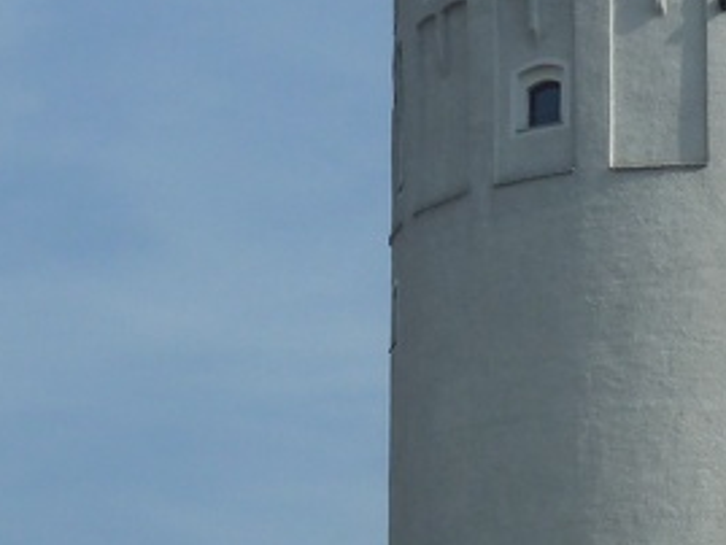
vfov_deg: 9.7
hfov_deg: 12.8
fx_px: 3210
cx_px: 661
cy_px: 294
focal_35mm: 153
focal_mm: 8.5
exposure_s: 1/500
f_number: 5.6
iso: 80
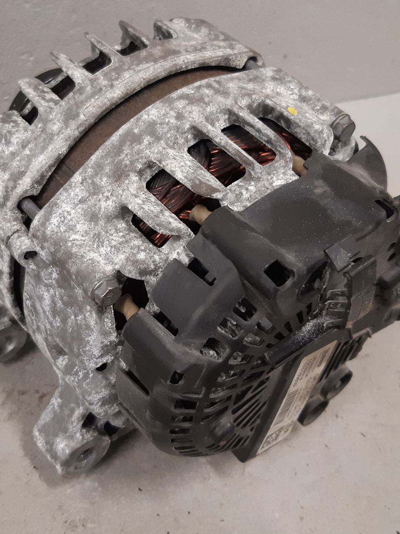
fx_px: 647
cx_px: 172
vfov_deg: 44.8
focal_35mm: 42
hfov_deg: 34.3
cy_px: 248
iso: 200
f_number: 1.7
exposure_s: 1/50
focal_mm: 3.93
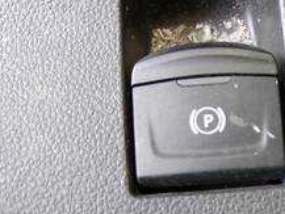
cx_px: 200
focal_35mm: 53
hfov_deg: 35.6
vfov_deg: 27.3
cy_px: 67
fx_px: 437
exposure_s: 1/17
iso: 227
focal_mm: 4.3
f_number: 3
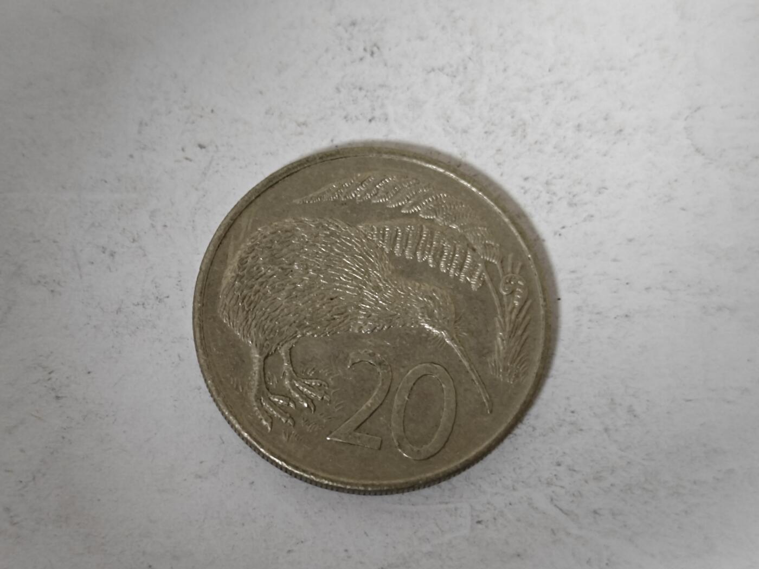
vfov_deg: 19.6
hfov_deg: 26.0
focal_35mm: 75
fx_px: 1644
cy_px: 284
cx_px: 380
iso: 500
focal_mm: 8.7
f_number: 1.9
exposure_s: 1/40
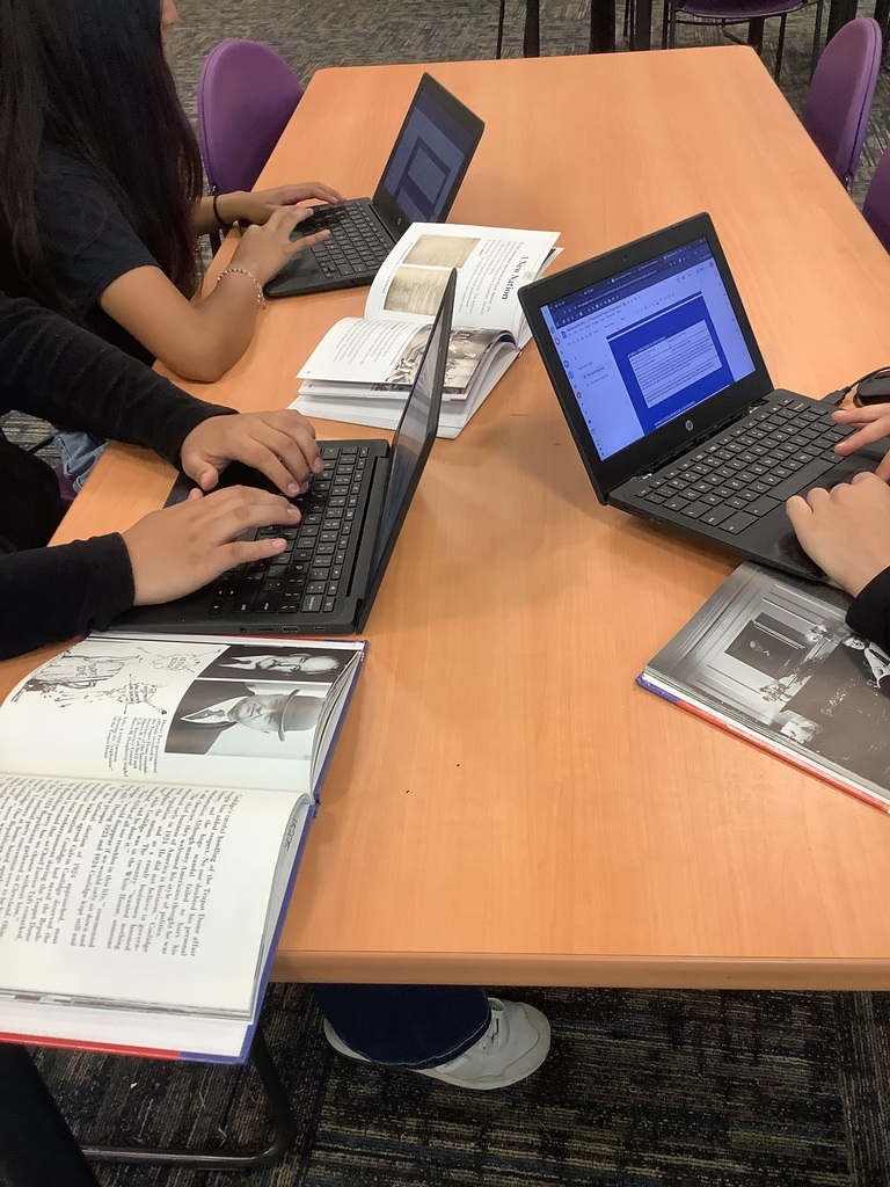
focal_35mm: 31
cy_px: 594
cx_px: 445
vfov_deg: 58.4
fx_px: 1063
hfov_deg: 45.4
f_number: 2.4
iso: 125
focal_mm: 3.3
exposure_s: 1/60
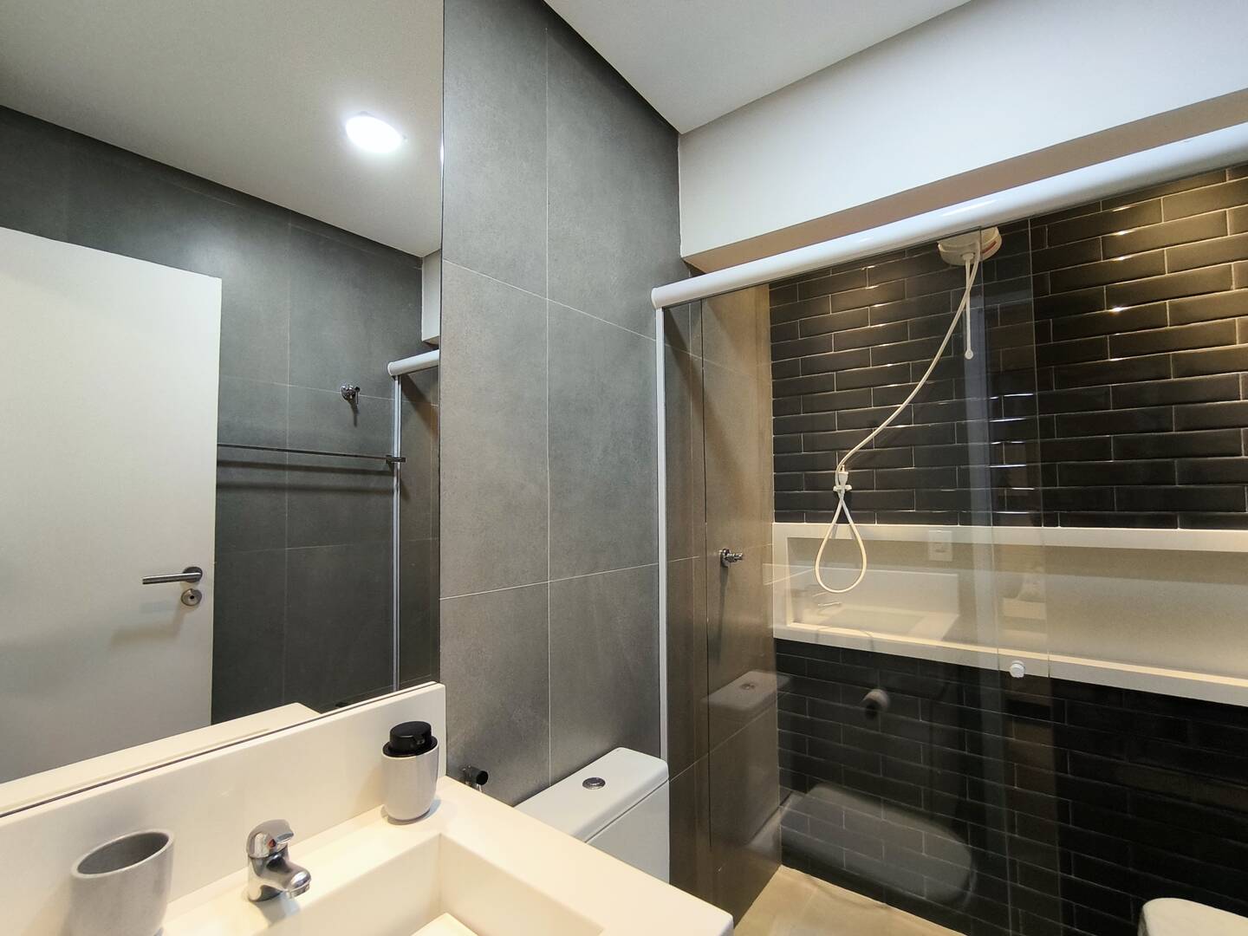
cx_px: 624
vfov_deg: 78.1
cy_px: 468
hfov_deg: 94.5
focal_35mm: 16
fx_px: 577
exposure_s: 1/40
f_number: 2.2
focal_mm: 1.65
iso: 160
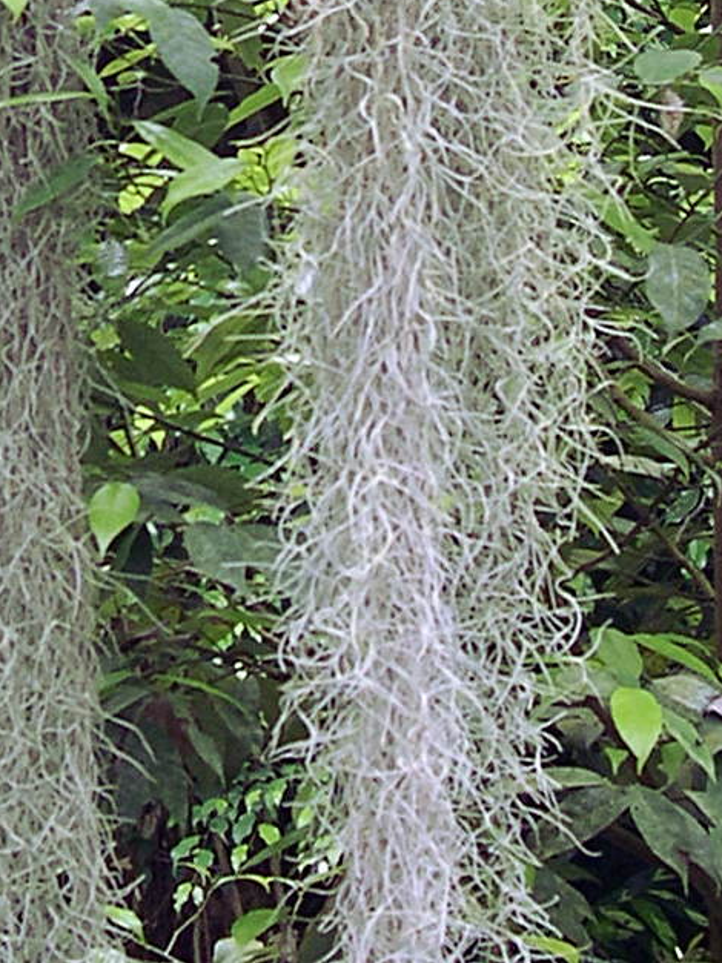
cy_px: 531
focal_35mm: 93
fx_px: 2587
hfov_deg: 15.9
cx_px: 290
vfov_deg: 21.1
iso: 100
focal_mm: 8
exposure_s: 1/46
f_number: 2.8
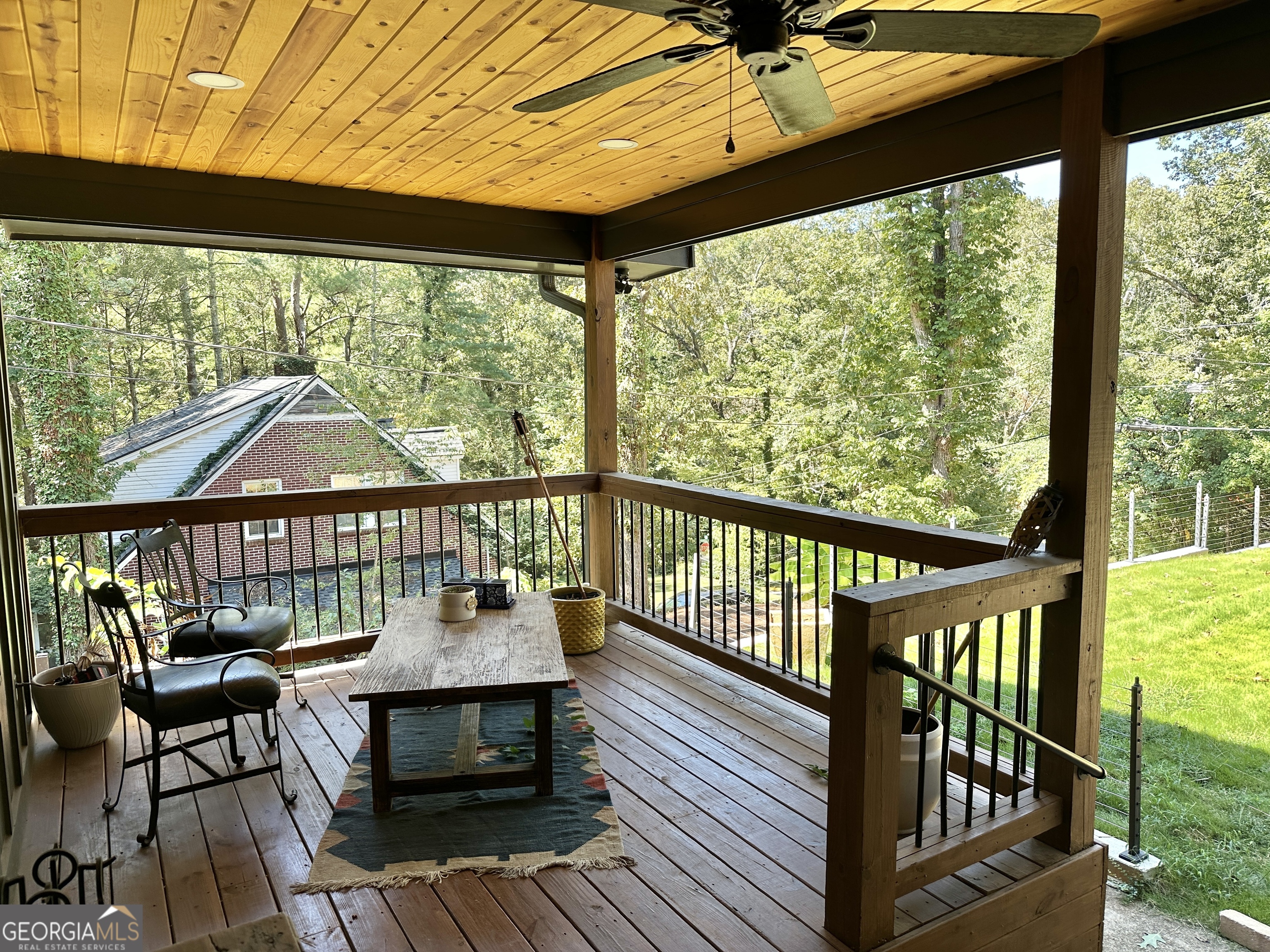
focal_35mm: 24
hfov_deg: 71.6
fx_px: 881
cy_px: 476
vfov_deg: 56.8
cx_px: 635
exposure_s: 1/256
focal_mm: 6.86
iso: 80
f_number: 1.78
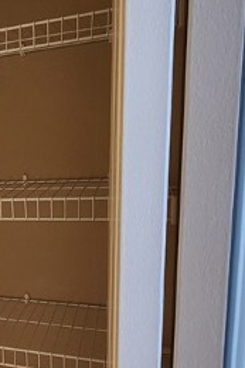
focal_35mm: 40
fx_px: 409
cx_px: -106
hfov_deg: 26.1
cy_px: 225
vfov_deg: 48.1
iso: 200
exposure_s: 1/60
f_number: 2.2
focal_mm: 2.2
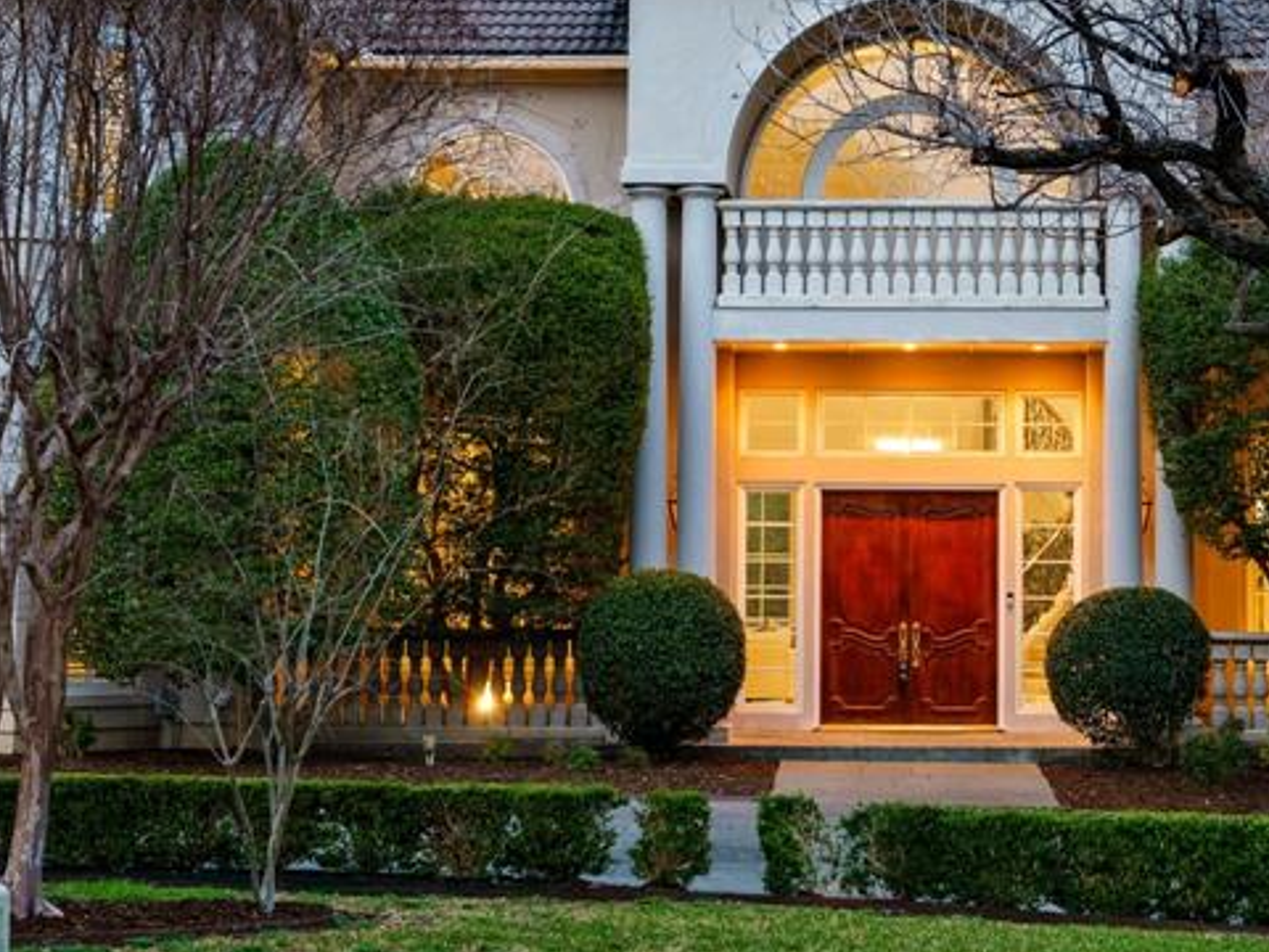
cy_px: 379
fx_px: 3059
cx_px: 909
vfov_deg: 17.7
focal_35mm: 83
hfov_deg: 23.3
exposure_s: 1/15
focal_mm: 40.7
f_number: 4
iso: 800
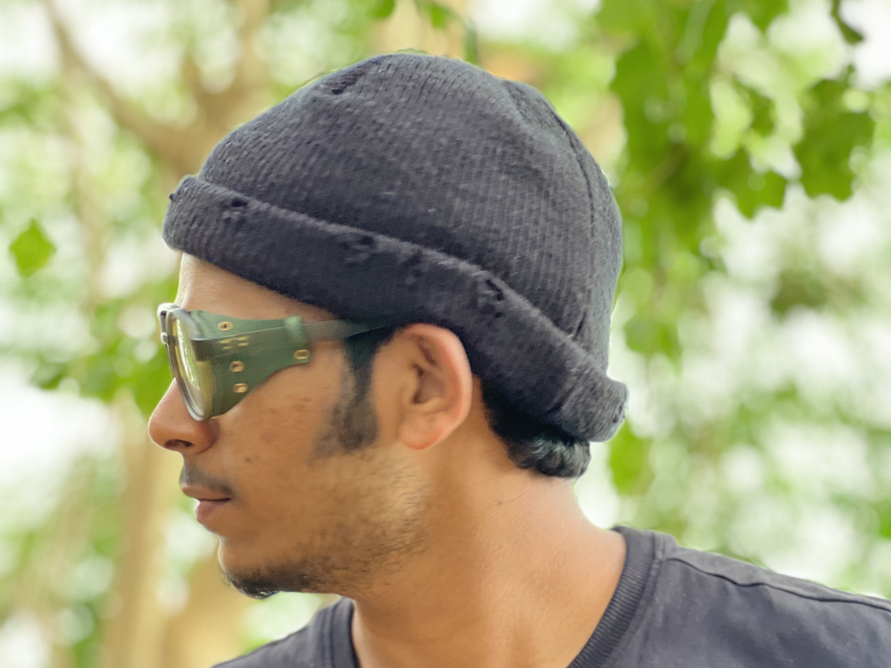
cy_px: 587
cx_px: 445
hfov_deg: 19.1
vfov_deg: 14.2
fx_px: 2651
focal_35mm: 103
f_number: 2.8
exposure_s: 1/40
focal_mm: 9
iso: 160
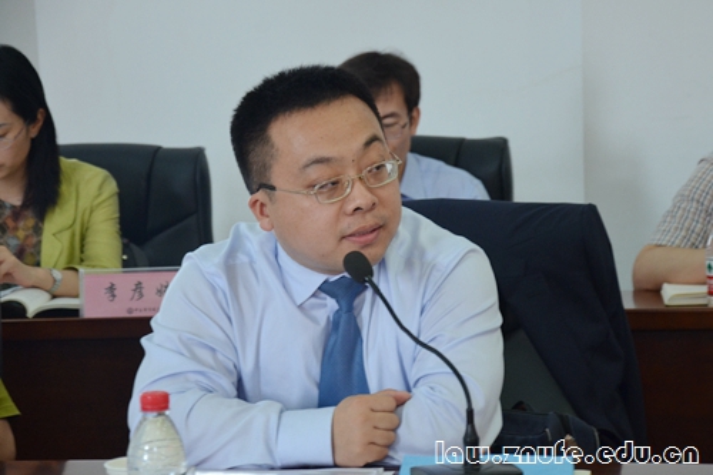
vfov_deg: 11.4
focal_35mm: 120
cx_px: 356
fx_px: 2376
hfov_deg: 17.1
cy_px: 238
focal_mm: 80
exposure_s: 1/40
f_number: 5.3
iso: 800
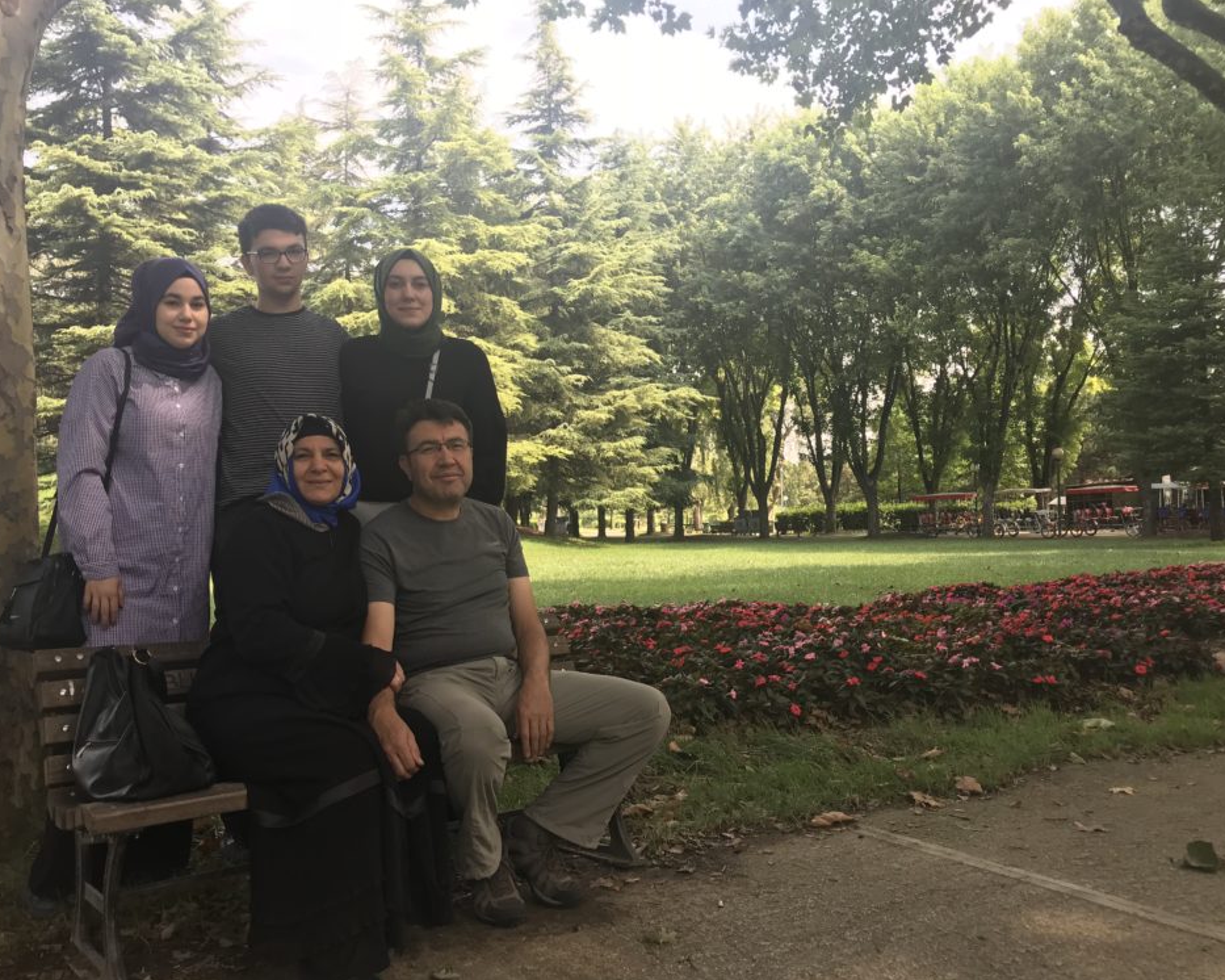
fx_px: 1087
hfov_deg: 58.8
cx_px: 621
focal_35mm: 30
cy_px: 481
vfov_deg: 48.5
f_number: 1.8
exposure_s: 1/268
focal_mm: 3.99
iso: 20
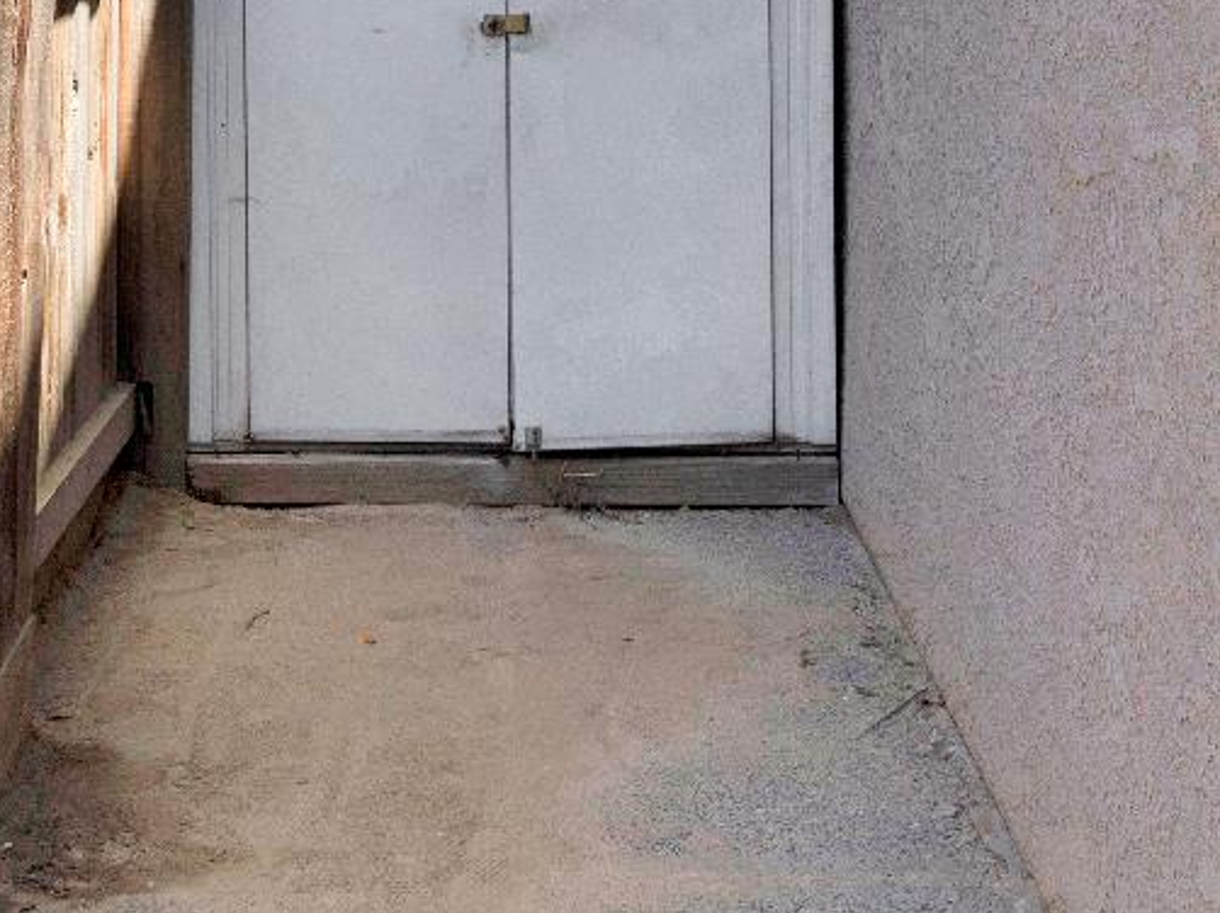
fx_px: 2431
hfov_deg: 28.1
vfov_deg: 20.3
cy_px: -85
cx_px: 442
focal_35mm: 69
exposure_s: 1/500
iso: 400
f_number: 8
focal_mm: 16
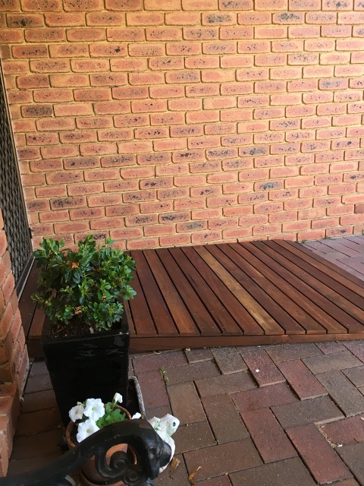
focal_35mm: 29
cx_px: 182
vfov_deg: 61.7
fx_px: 407
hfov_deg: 48.2
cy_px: 243
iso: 32
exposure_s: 1/33
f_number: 2.2
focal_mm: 4.15
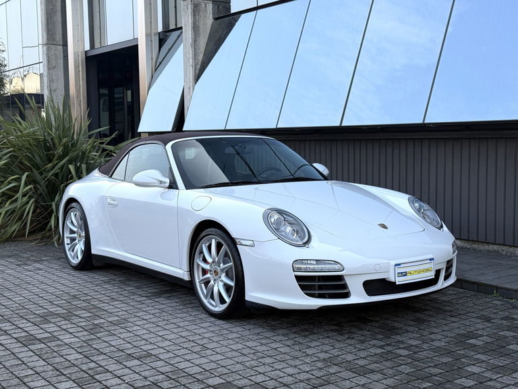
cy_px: 194
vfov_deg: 30.3
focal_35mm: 48
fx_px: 718
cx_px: 259
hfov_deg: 39.7
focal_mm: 6.76
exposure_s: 1/1013
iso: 64
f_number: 1.78
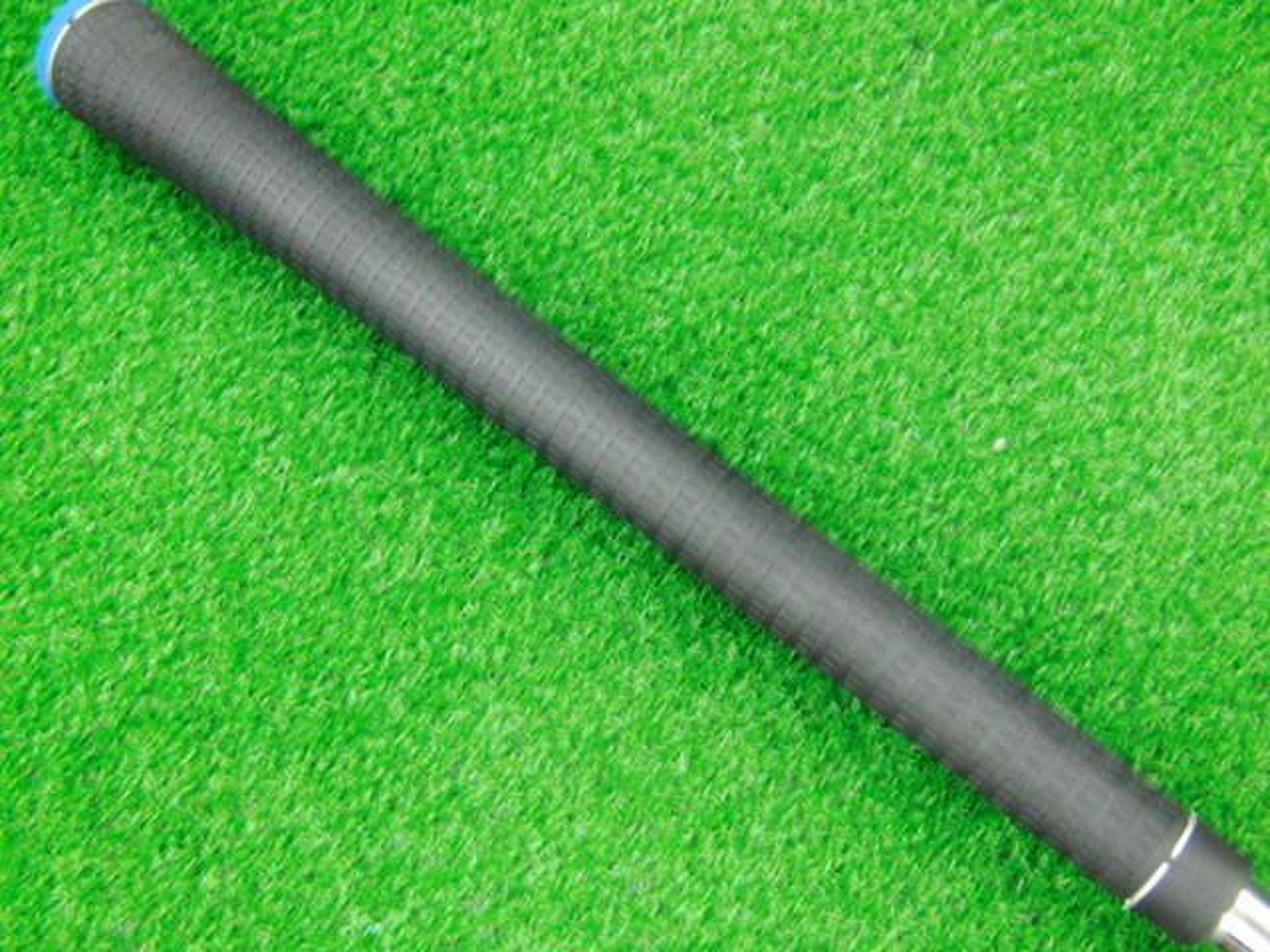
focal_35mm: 37
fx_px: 1357
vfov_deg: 38.7
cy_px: 476
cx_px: 635
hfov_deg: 50.1
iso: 400
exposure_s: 1/15
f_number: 3.6
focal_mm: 6.42
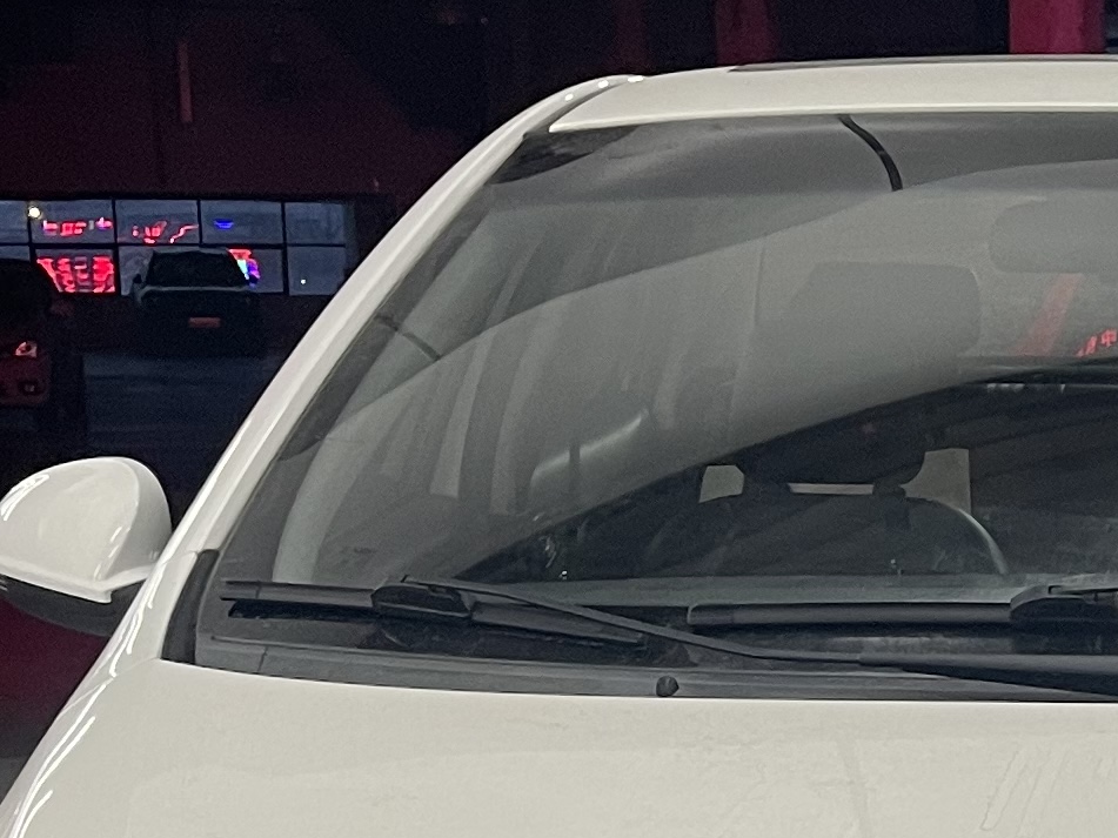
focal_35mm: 106
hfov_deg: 18.2
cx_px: 1072
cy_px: 1090
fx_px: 3423
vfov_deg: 13.5
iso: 125
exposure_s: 1/50
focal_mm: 5.1
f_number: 1.6
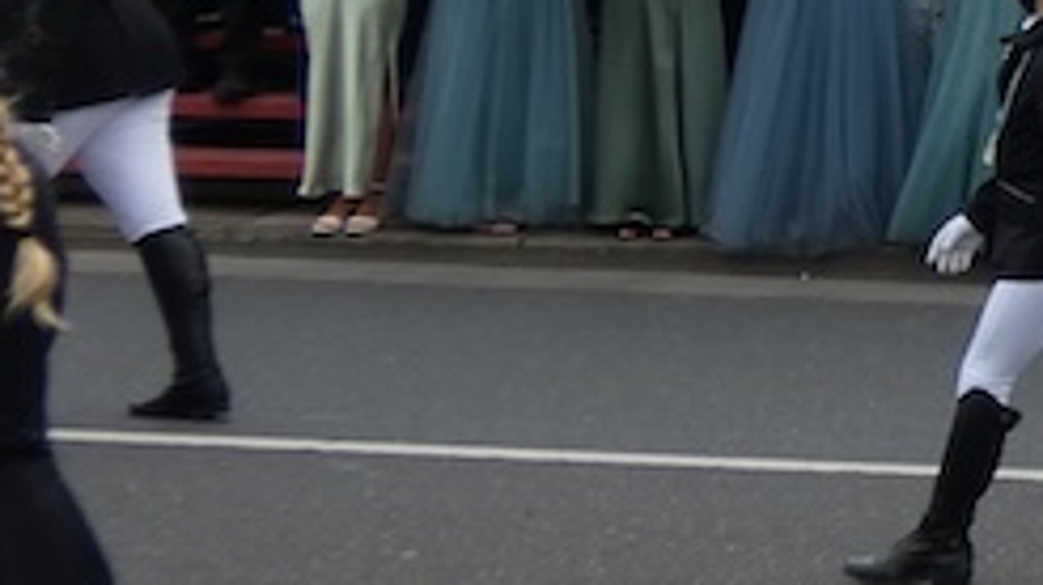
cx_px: 1849
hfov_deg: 13.4
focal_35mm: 145
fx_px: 4008
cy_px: 34
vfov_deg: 8.3
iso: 80
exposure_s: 1/320
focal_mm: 5.8
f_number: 3.4
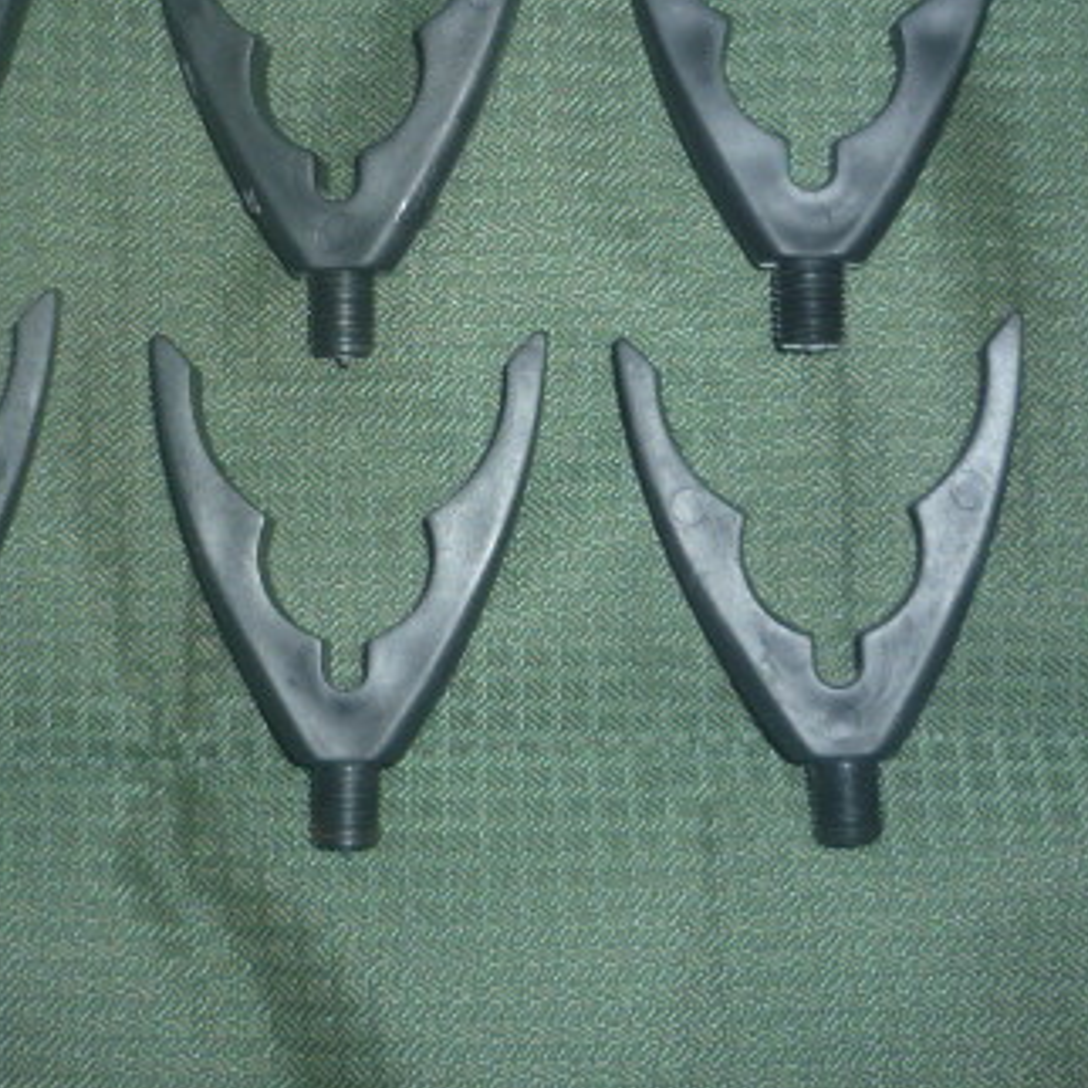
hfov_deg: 29.6
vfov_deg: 29.3
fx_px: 2062
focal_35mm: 58
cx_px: 541
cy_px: 331
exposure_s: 1/30
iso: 100
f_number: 2.8
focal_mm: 5.5
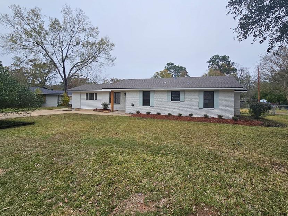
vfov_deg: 77.9
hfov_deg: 94.2
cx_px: 158
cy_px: 97
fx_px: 133
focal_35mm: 16
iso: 50
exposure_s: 1/335
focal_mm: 2.2
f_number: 2.2
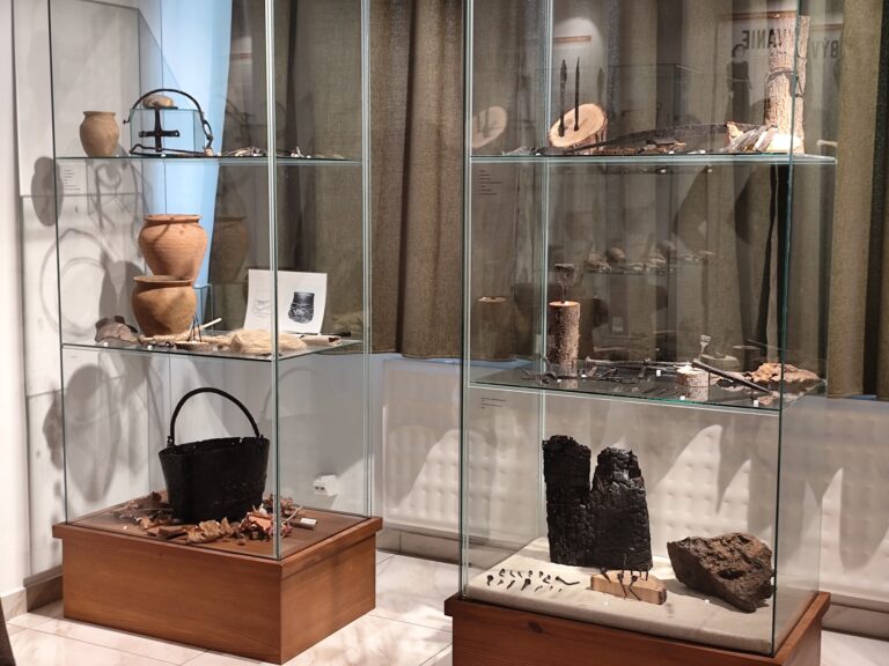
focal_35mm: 46
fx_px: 1181
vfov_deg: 31.5
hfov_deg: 41.2
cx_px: 444
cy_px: 333
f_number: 1.65
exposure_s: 1/50
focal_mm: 6.19
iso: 200
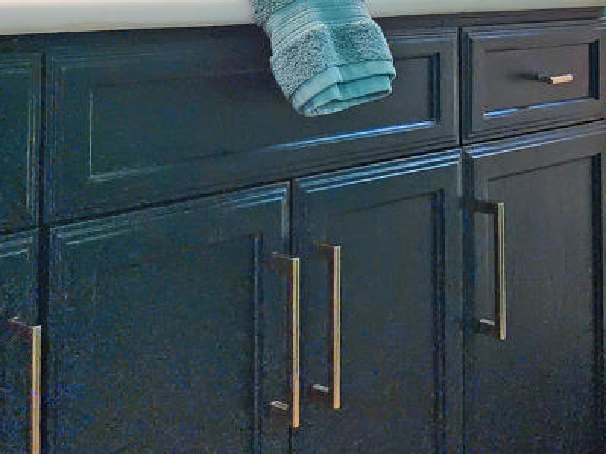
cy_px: 20
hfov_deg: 32.6
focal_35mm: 59
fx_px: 1033
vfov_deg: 23.9
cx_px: 358
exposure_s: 1/120
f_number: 1.8
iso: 640
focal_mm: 6.4
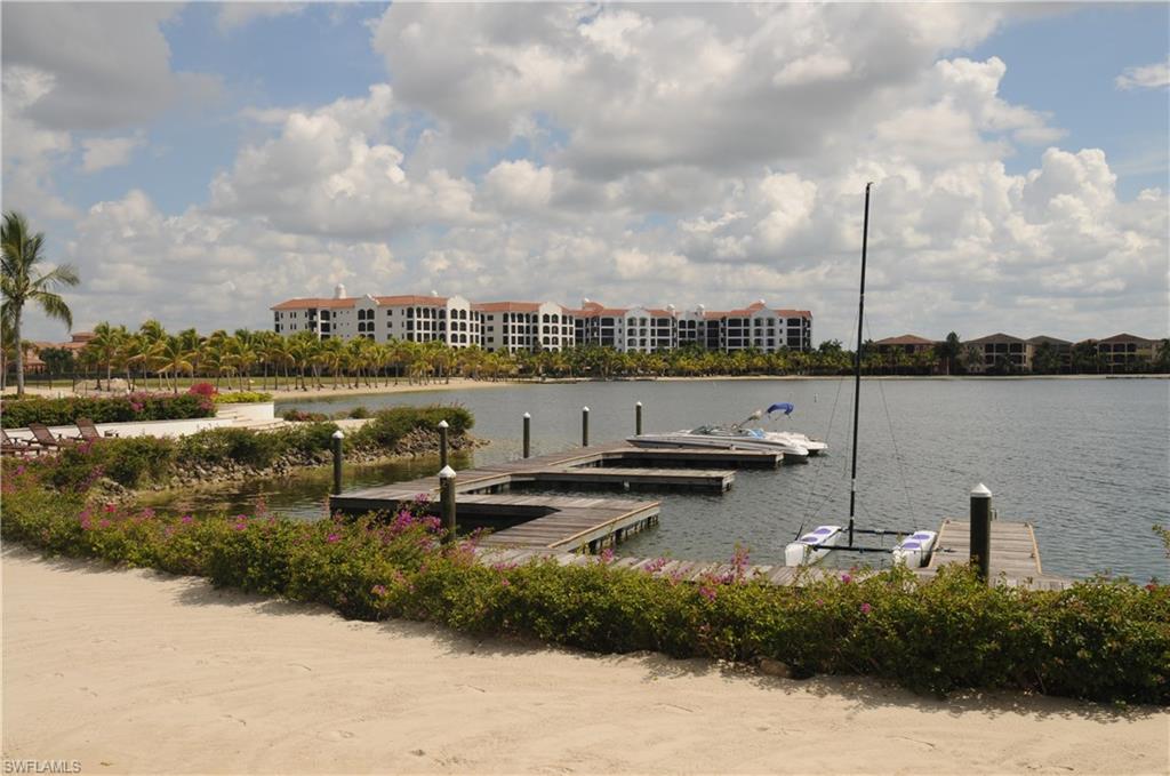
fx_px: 1168
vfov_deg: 36.7
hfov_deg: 53.2
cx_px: 585
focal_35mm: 36
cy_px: 388
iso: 200
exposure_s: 1/500
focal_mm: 24
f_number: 11
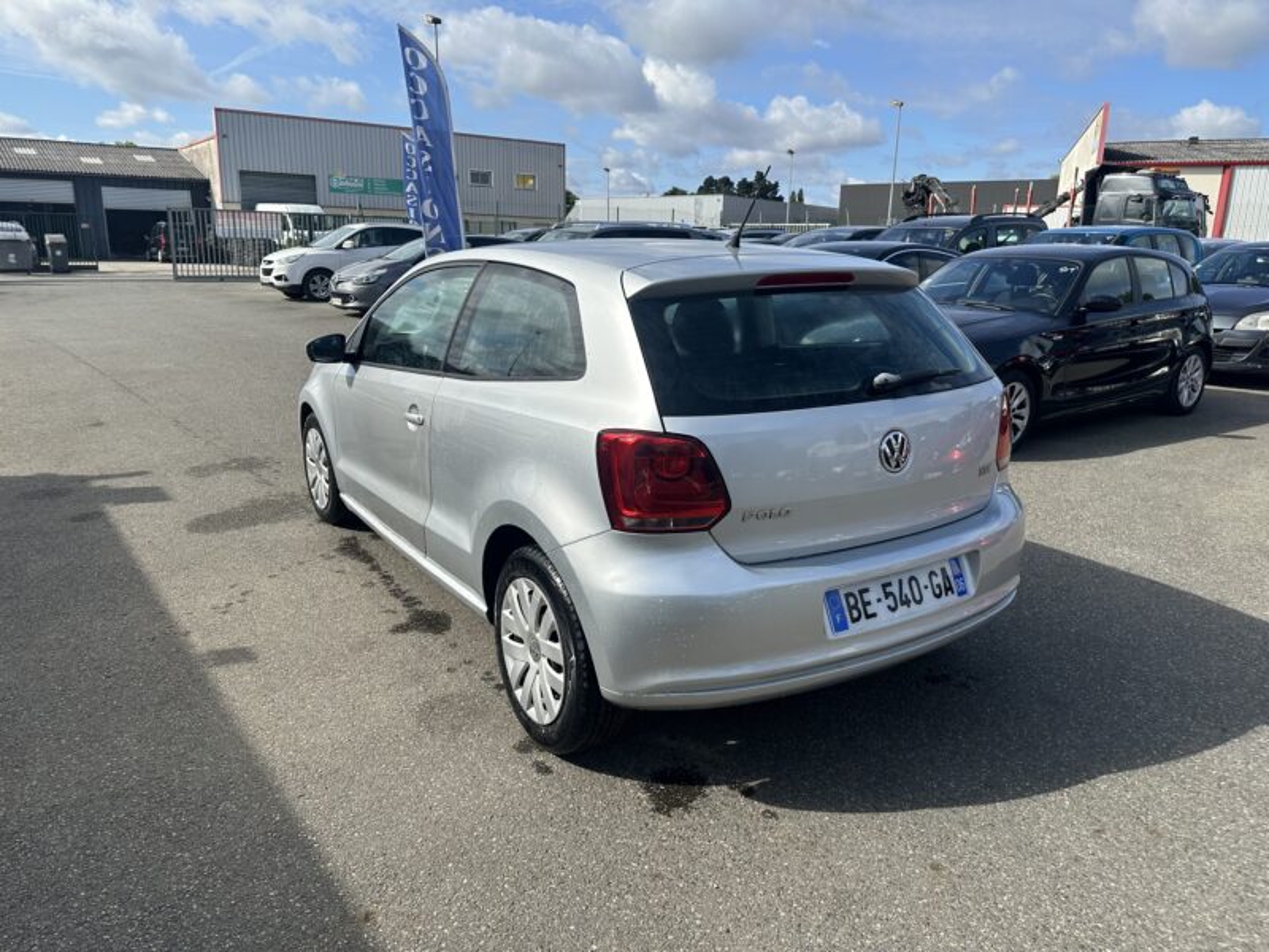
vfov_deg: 56.8
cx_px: 634
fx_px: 880
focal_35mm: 24
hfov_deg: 71.6
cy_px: 476
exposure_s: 1/4762
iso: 80
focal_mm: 6.86
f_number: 1.78
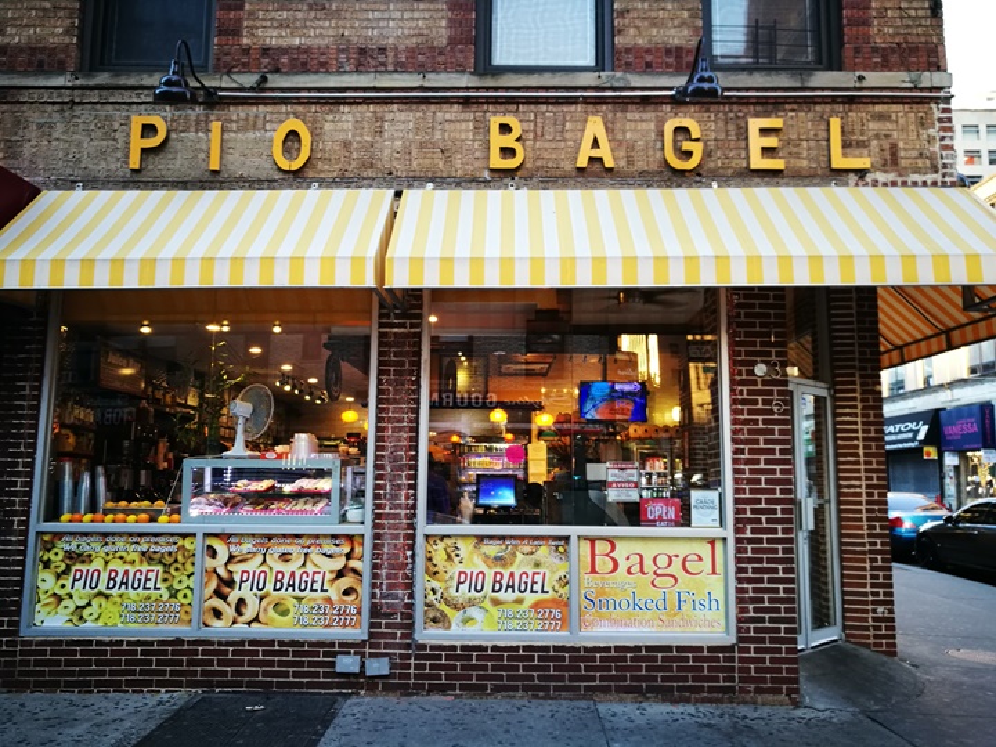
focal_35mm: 27
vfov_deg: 51.4
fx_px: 777
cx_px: 498
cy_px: 374
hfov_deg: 65.3
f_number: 2.2
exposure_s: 1/40
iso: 160
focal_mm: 4.5
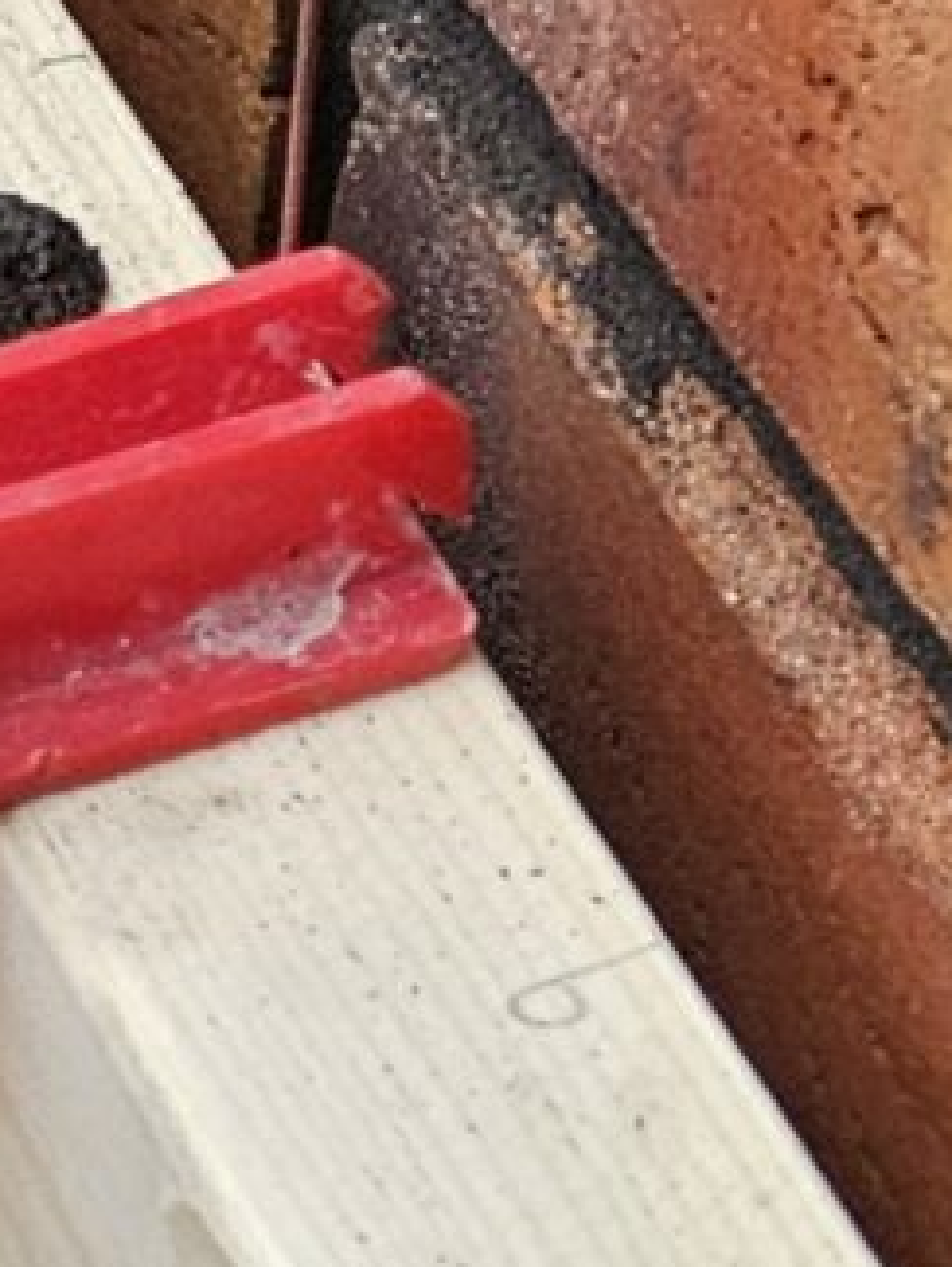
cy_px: -3321
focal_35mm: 181
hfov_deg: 8.0
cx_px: -574
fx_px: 6633
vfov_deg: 8.1
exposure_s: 1/100
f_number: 1.8
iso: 50
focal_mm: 5.4
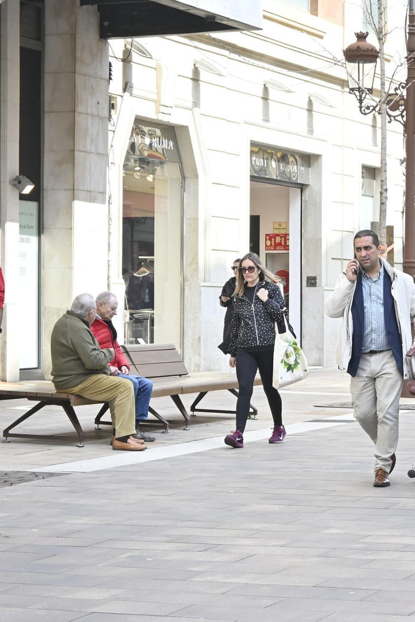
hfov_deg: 12.0
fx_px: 1954
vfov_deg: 18.1
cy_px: 312
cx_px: 443
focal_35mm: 113
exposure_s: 1/400
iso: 450
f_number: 6.3
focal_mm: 50
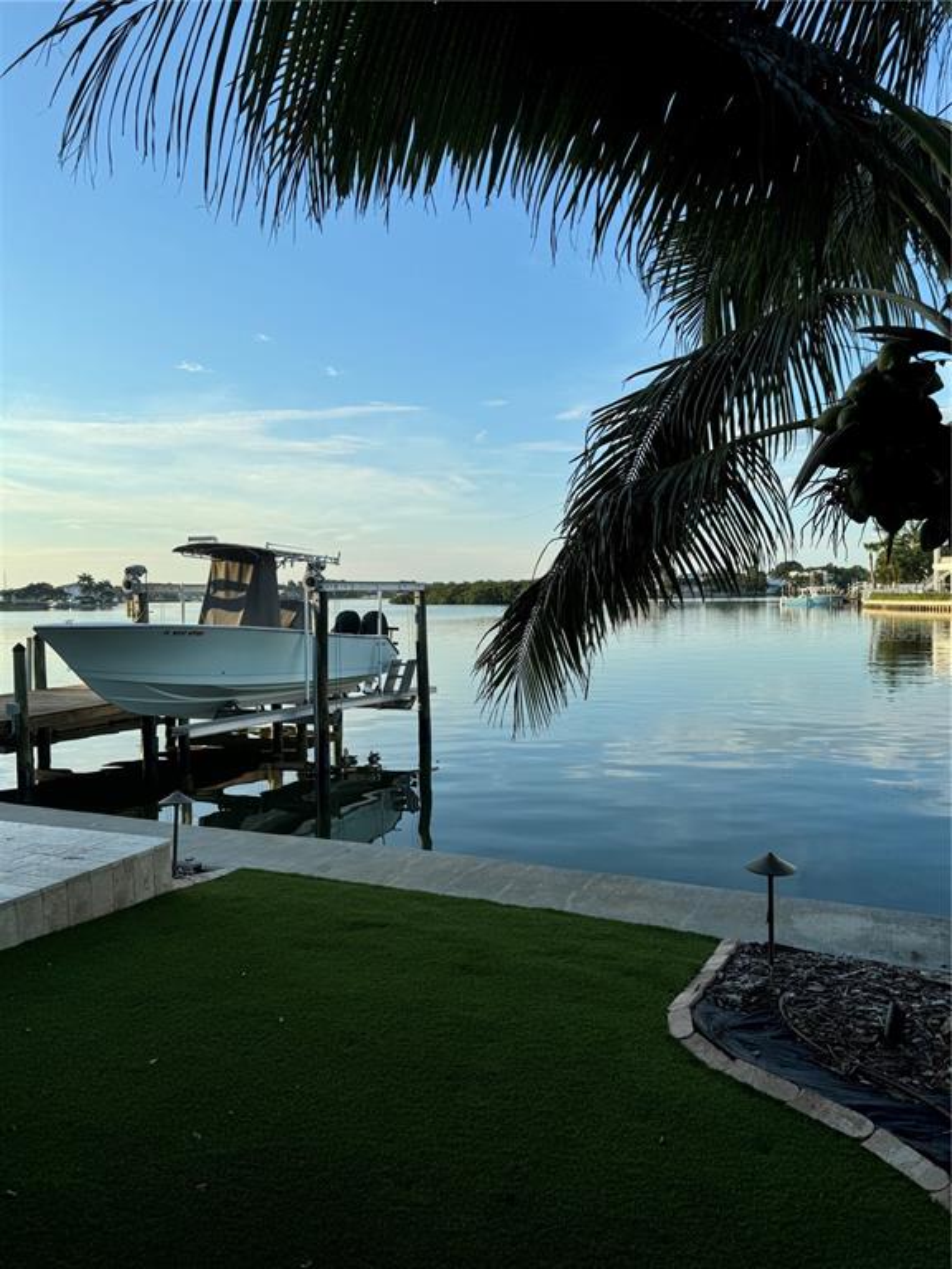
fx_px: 880
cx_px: 476
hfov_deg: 56.8
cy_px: 634
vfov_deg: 71.6
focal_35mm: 24
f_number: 1.78
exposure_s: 1/2105
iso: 80
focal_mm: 6.76
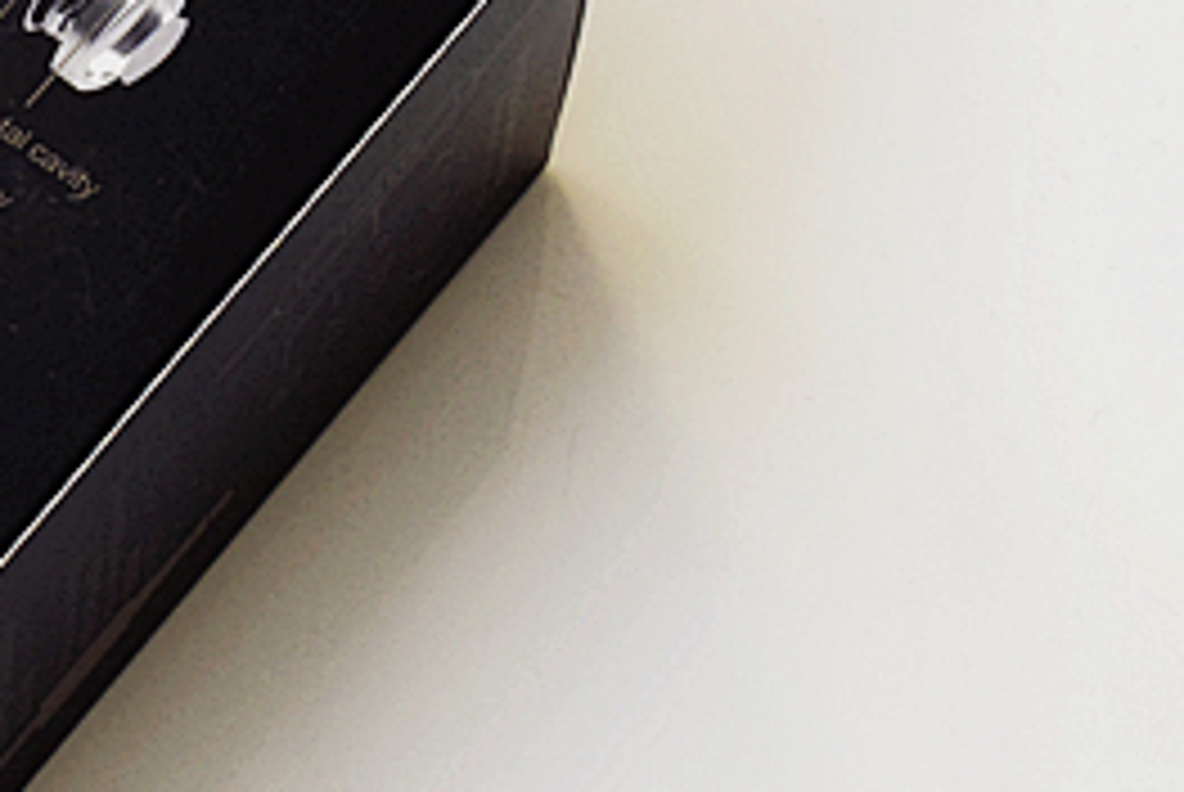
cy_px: 299
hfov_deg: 8.1
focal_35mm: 251
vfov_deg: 5.5
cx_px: -284
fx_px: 8248
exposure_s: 1/320
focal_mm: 55
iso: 1600
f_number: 9
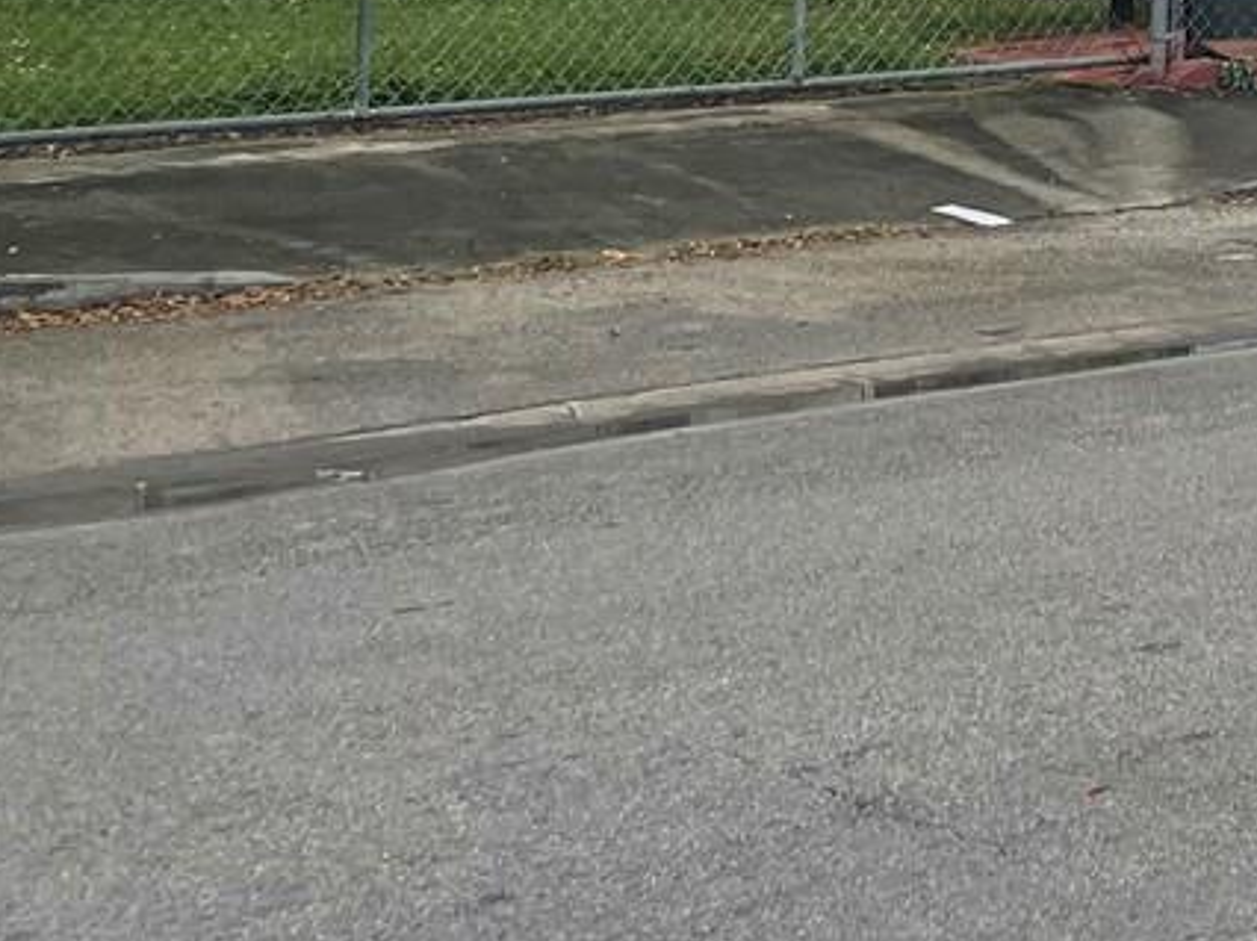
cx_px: 1871
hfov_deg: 18.5
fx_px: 3411
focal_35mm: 94
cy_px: -587
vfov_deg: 14.4
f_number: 1.6
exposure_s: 1/2203
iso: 32
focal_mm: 5.1
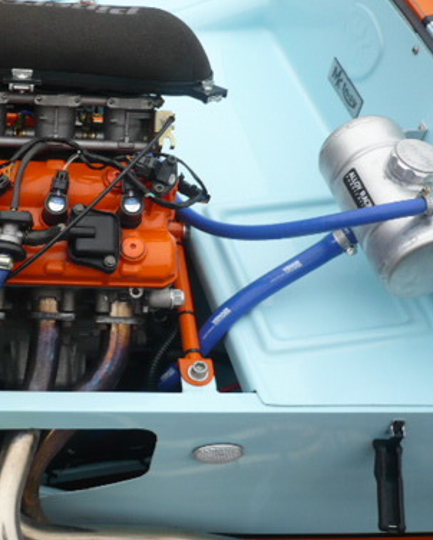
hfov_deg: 25.6
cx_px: 67
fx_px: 928
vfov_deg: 32.4
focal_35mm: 58
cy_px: 239
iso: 100
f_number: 2.8
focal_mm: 5.8
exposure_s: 1/125
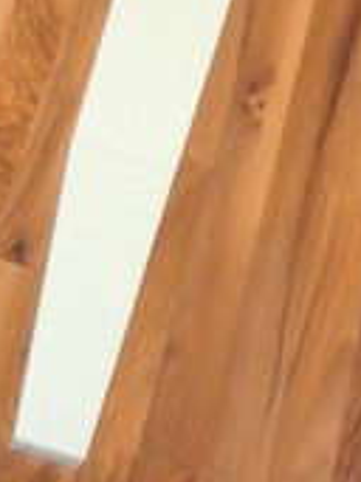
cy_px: -313
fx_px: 1712
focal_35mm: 123
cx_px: 420
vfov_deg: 14.6
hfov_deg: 11.8
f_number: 2.8
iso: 320
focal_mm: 5.8
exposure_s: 1/60
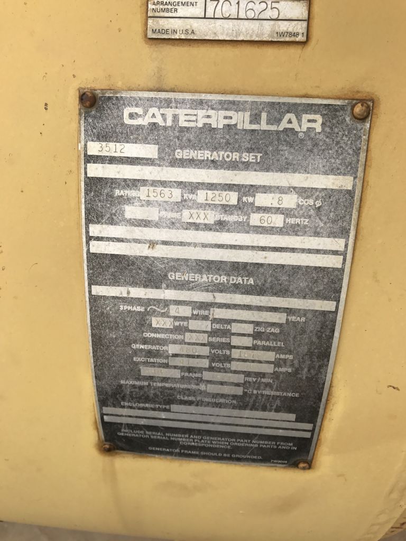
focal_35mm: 28
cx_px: 203
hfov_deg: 49.7
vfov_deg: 63.4
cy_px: 270
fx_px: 438
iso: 20
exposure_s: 1/879
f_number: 1.8
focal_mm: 3.99
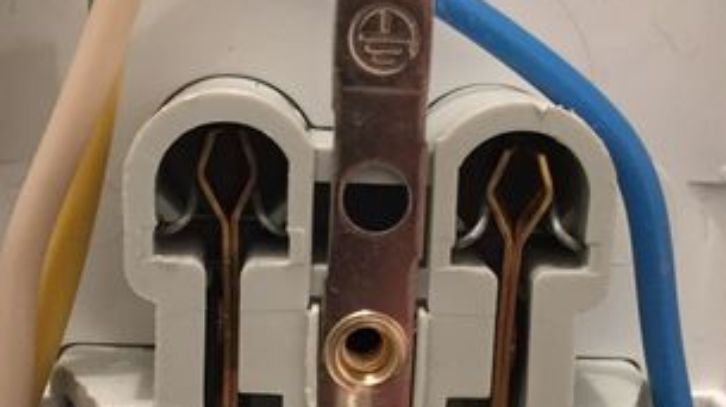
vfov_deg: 14.4
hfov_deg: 25.6
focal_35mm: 83
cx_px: 333
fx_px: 1597
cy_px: 328
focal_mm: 4.15
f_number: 2.2
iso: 160
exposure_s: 1/33
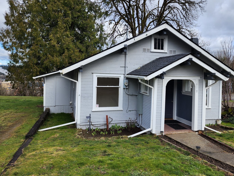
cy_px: 81
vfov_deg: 48.2
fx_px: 196
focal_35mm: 29
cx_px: 130
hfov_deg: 61.5
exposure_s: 1/533
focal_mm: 6.4
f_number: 1.8
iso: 12
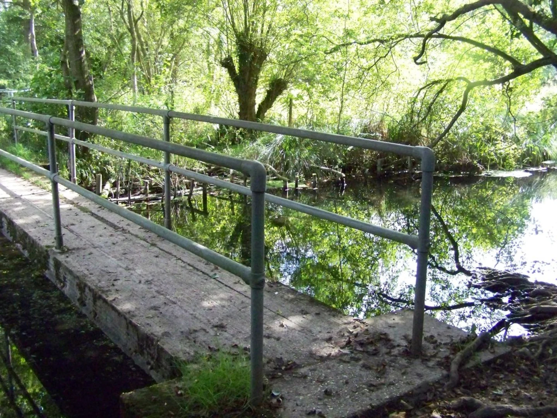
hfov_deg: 49.0
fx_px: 611
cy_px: 209
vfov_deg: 37.7
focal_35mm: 38
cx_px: 278
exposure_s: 1/500
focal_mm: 6.3
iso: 800
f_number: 2.8
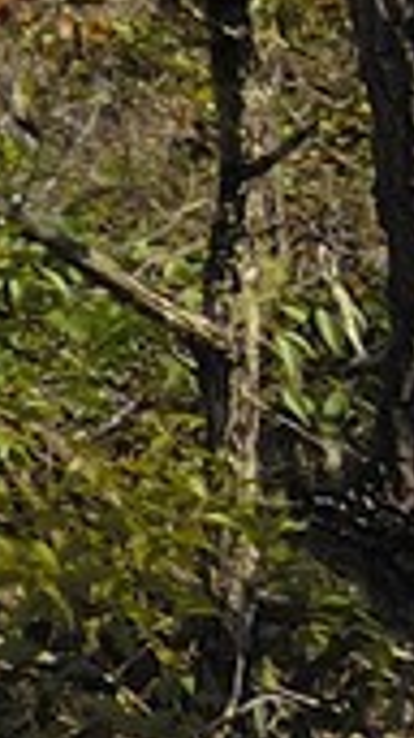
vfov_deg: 11.8
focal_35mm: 176
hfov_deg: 4.0
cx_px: -2687
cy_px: -293
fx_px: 3440
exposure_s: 1/125
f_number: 10
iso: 100
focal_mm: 12
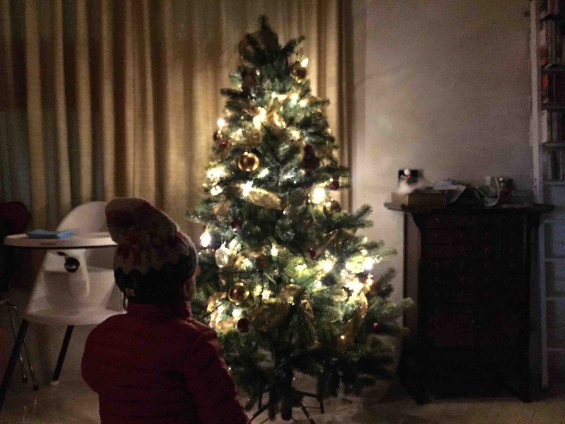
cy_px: 212
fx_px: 473
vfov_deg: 48.2
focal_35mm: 29
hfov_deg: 61.7
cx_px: 282
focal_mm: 4.15
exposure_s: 1/15
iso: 1000
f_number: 2.2
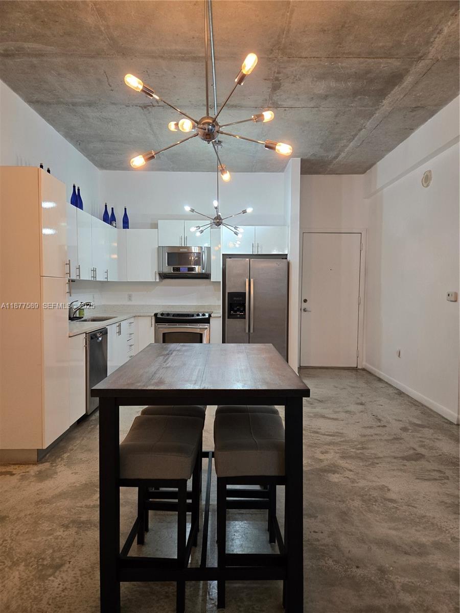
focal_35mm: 23
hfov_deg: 58.9
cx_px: 230
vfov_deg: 73.9
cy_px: 306
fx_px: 408
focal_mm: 5.4
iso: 250
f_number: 1.8
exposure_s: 1/120
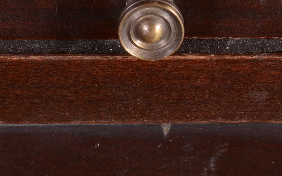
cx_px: 155
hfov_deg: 5.6
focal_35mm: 376
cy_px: 45
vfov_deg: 3.5
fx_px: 2892
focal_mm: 105
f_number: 10
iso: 160
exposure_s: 1/100
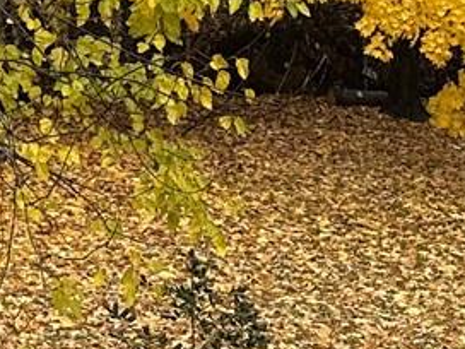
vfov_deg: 7.9
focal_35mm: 181
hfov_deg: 10.8
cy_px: -311
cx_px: -63
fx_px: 2431
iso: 64
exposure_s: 1/234
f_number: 1.78
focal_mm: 6.86
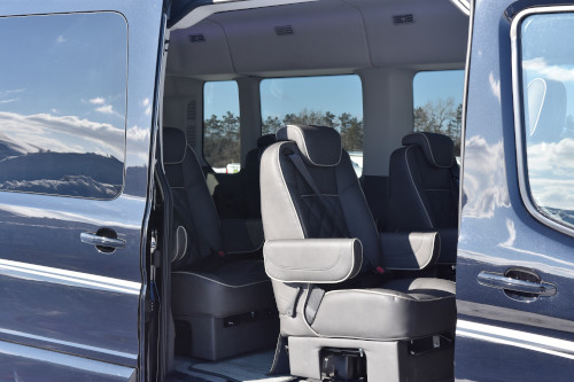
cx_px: 287
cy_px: 191
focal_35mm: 57
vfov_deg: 23.8
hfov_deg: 35.1
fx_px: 908
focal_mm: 38
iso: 450
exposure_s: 1/500
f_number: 8
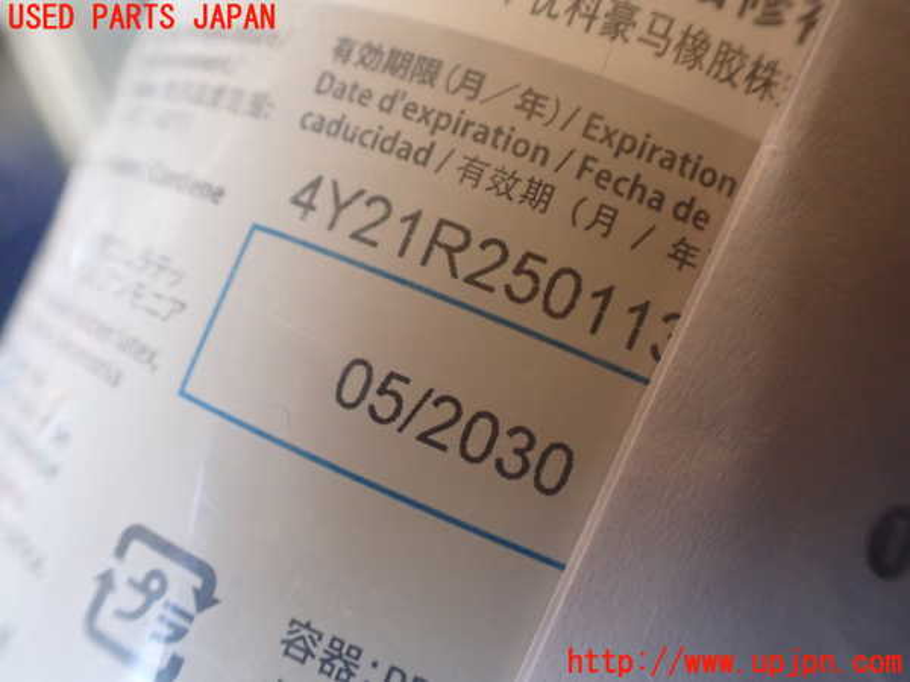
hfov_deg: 60.0
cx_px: 455
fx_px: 789
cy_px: 341
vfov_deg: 46.8
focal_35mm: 30
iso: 640
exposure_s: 1/125
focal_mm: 5.4
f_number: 2.3
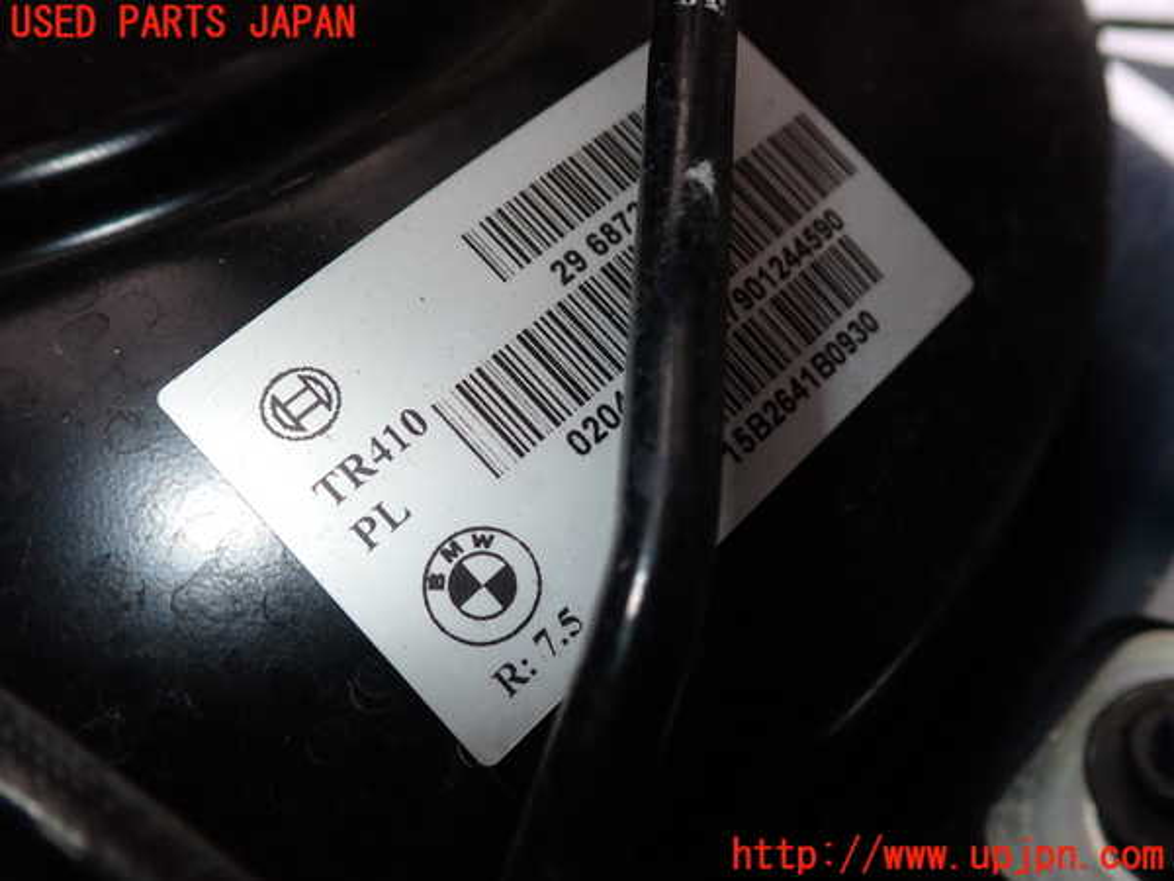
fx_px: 1017
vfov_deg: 46.8
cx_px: 587
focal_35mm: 30
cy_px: 440
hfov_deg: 60.0
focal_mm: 5.4
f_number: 6.3
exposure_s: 1/30
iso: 200
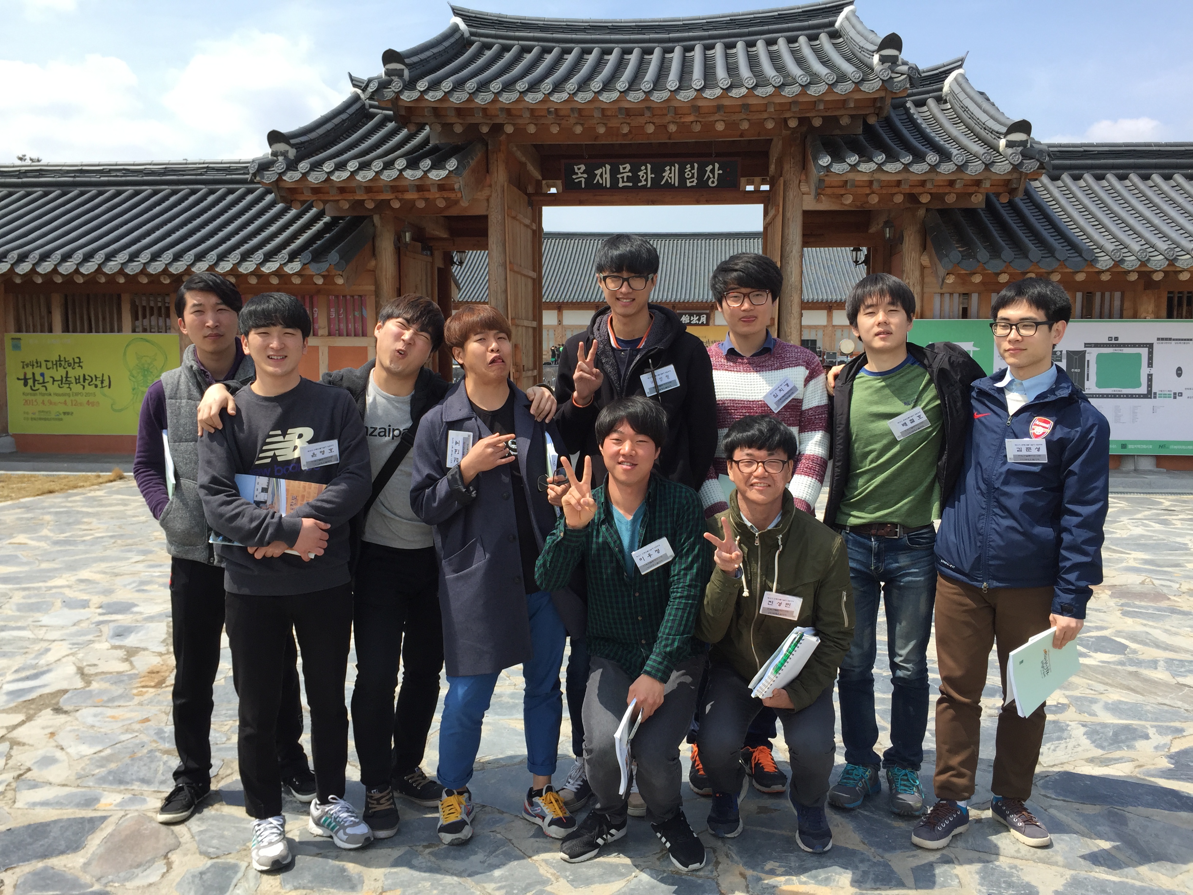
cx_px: 596
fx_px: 999
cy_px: 448
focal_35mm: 29
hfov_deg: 61.7
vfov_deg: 48.2
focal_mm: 4.15
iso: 32
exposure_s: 1/1199
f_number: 2.2
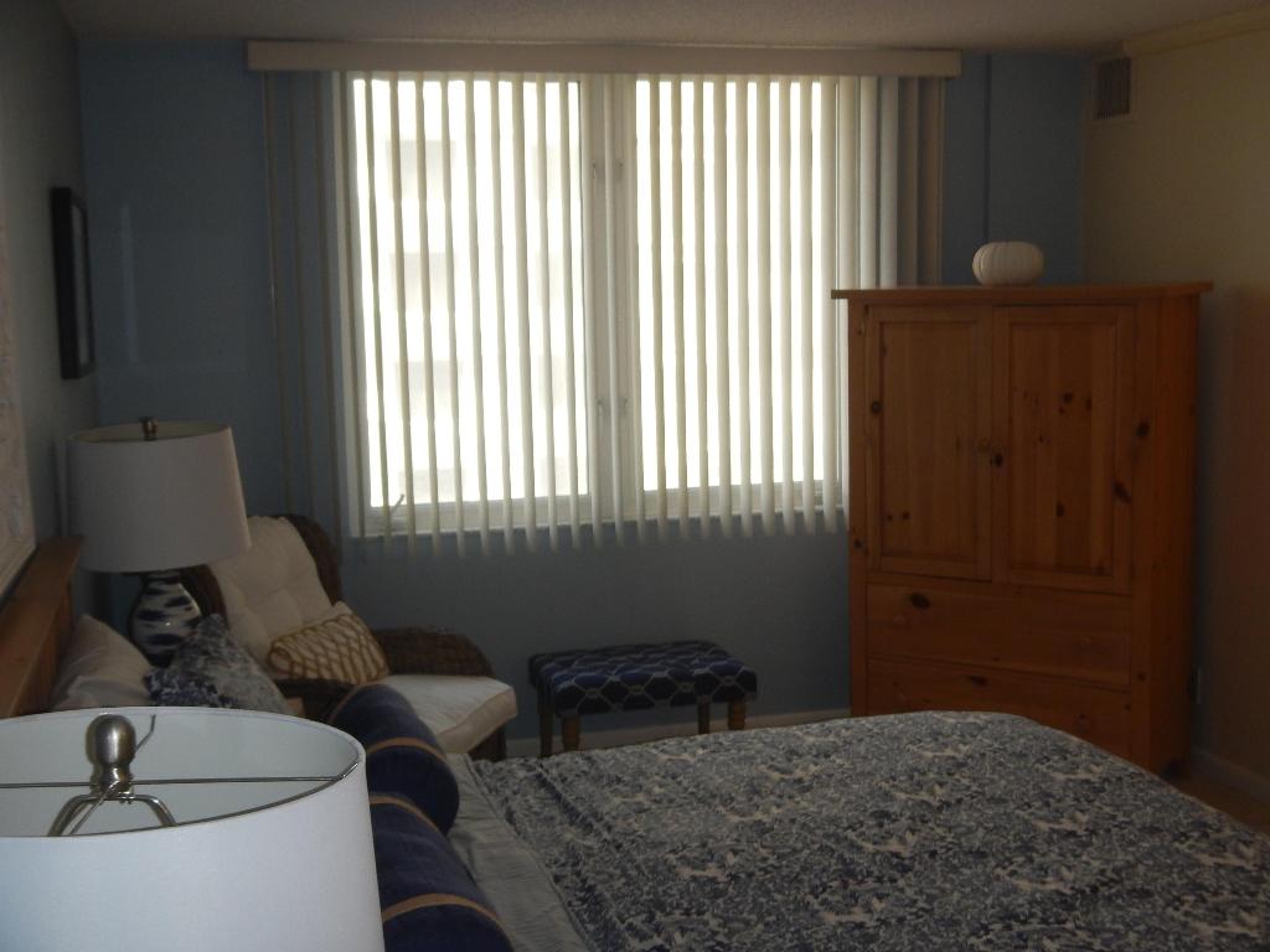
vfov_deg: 33.6
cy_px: 476
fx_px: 1578
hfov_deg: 43.9
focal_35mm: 43
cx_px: 635
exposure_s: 1/30
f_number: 4
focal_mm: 7.7
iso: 200
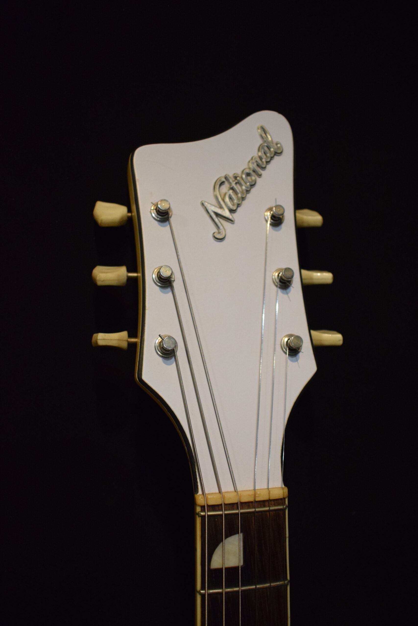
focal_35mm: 32
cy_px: 313
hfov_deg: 41.7
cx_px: 209
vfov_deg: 59.5
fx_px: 549
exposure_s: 1/60
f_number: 3.8
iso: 2200
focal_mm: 21
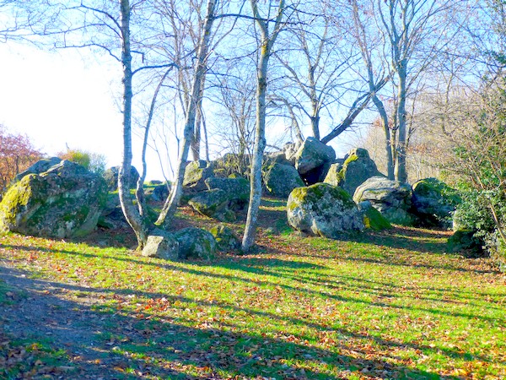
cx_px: 253
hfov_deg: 47.9
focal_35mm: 39
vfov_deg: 36.8
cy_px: 190
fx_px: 570
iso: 100
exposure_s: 1/200
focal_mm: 6.9
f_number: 3.9
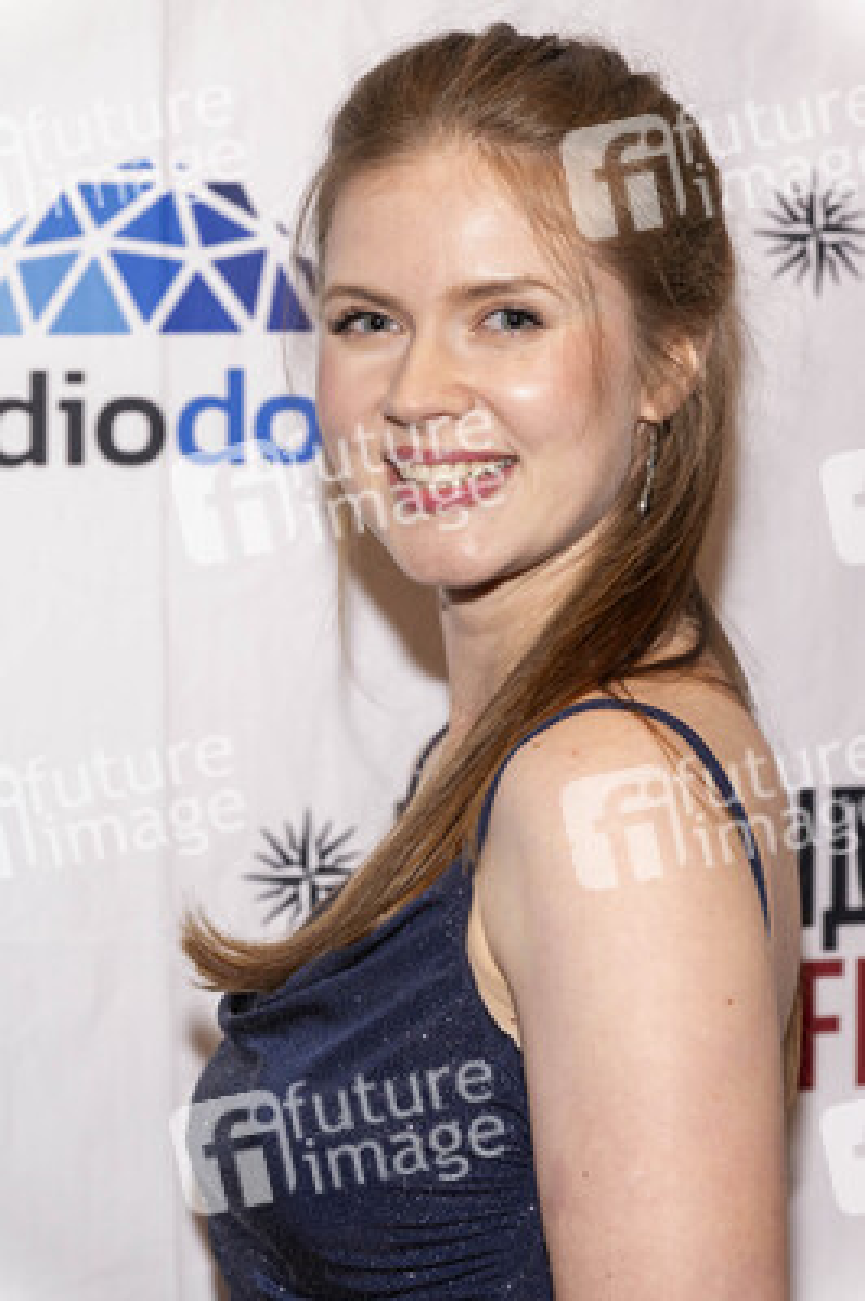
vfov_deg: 20.0
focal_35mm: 102
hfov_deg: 13.4
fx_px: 3682
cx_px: 432
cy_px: 650
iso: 800
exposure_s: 1/200
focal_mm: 102
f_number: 5.6
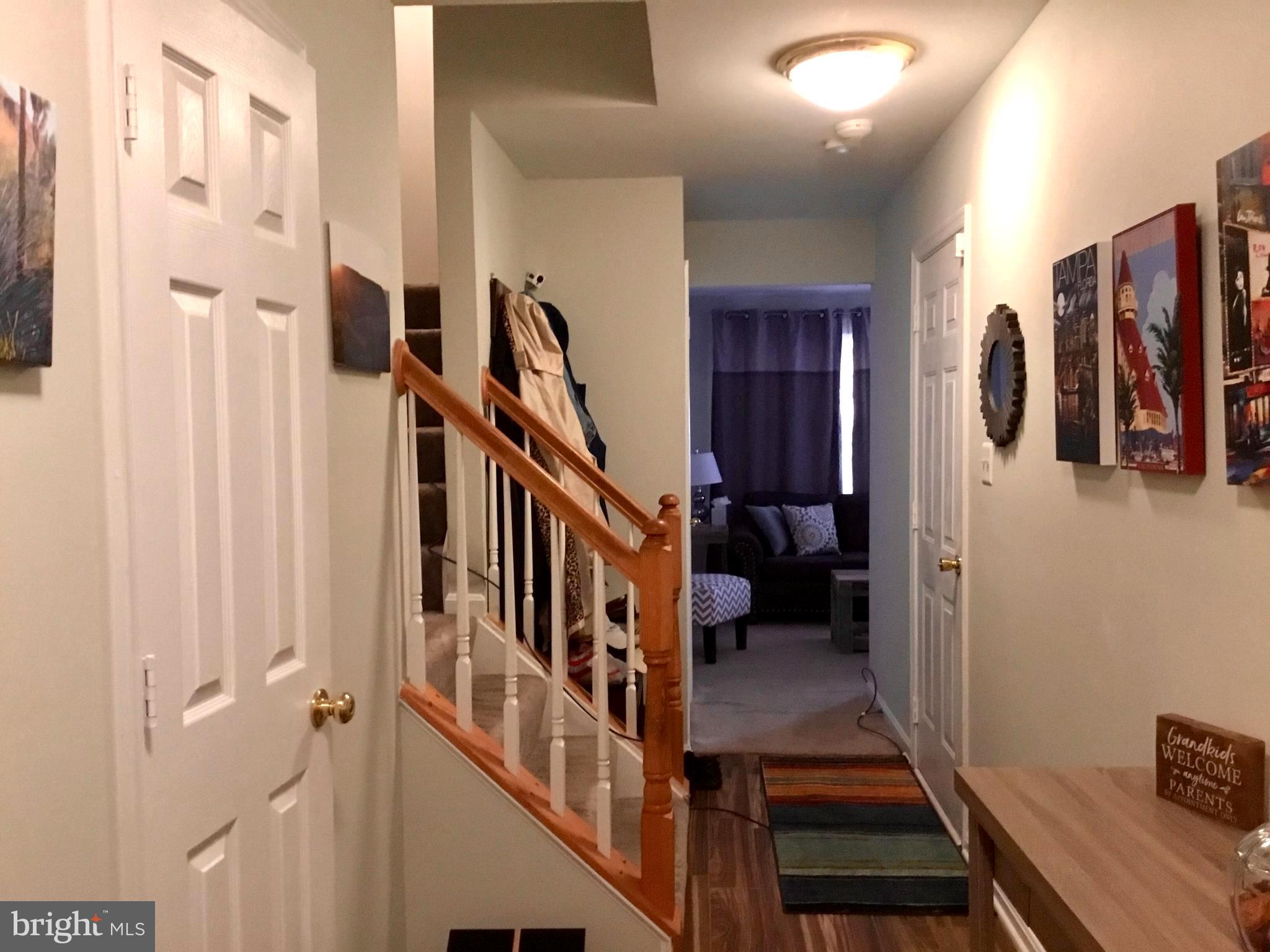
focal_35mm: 31
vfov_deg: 45.4
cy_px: 476
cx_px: 635
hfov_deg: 58.4
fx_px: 1137
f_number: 2.4
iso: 400
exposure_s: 1/15
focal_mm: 3.3
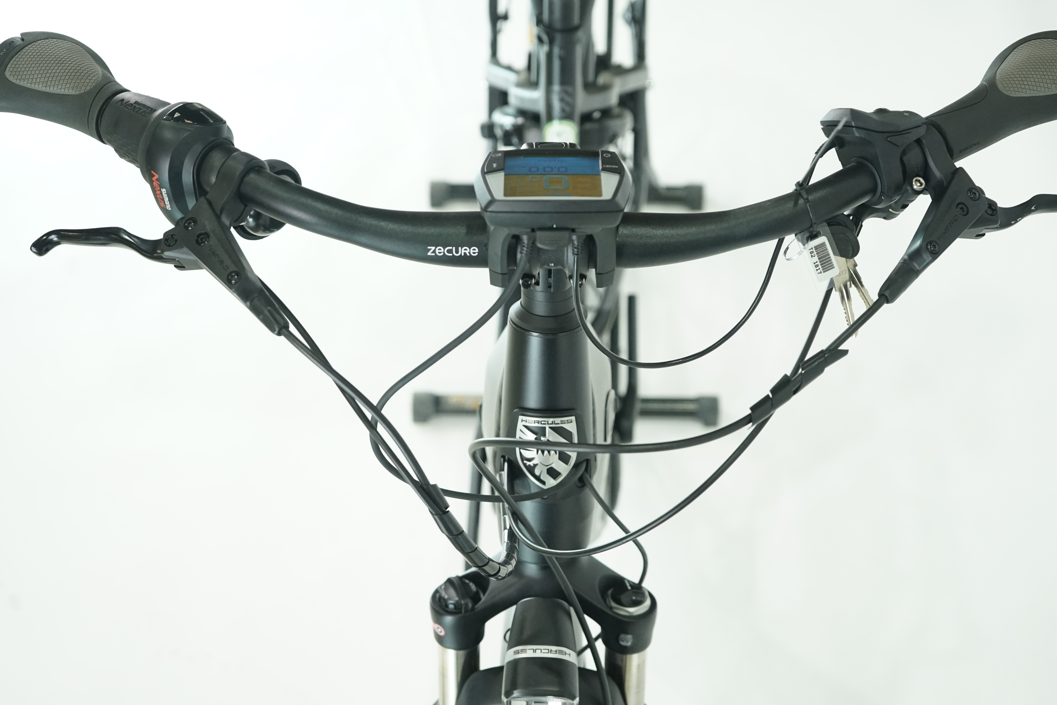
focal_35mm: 54
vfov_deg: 25.1
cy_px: 363
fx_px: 1585
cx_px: 547
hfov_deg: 36.9
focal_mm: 49
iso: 2000
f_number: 5
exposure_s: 1/200
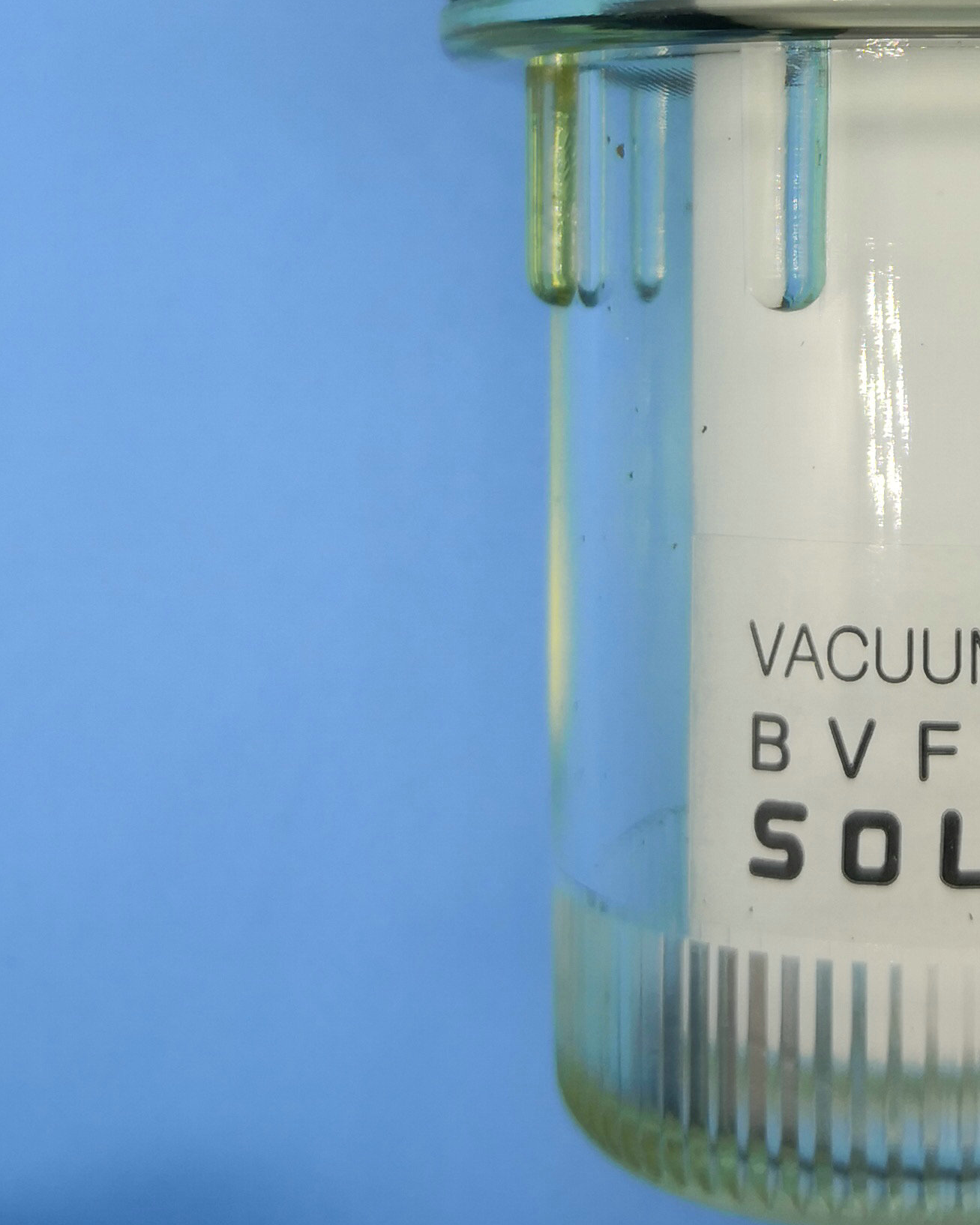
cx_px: 983
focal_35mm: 64
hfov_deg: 22.9
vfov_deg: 28.2
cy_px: 68
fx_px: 2321
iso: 50
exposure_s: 1/589
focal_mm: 3.95
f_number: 1.6
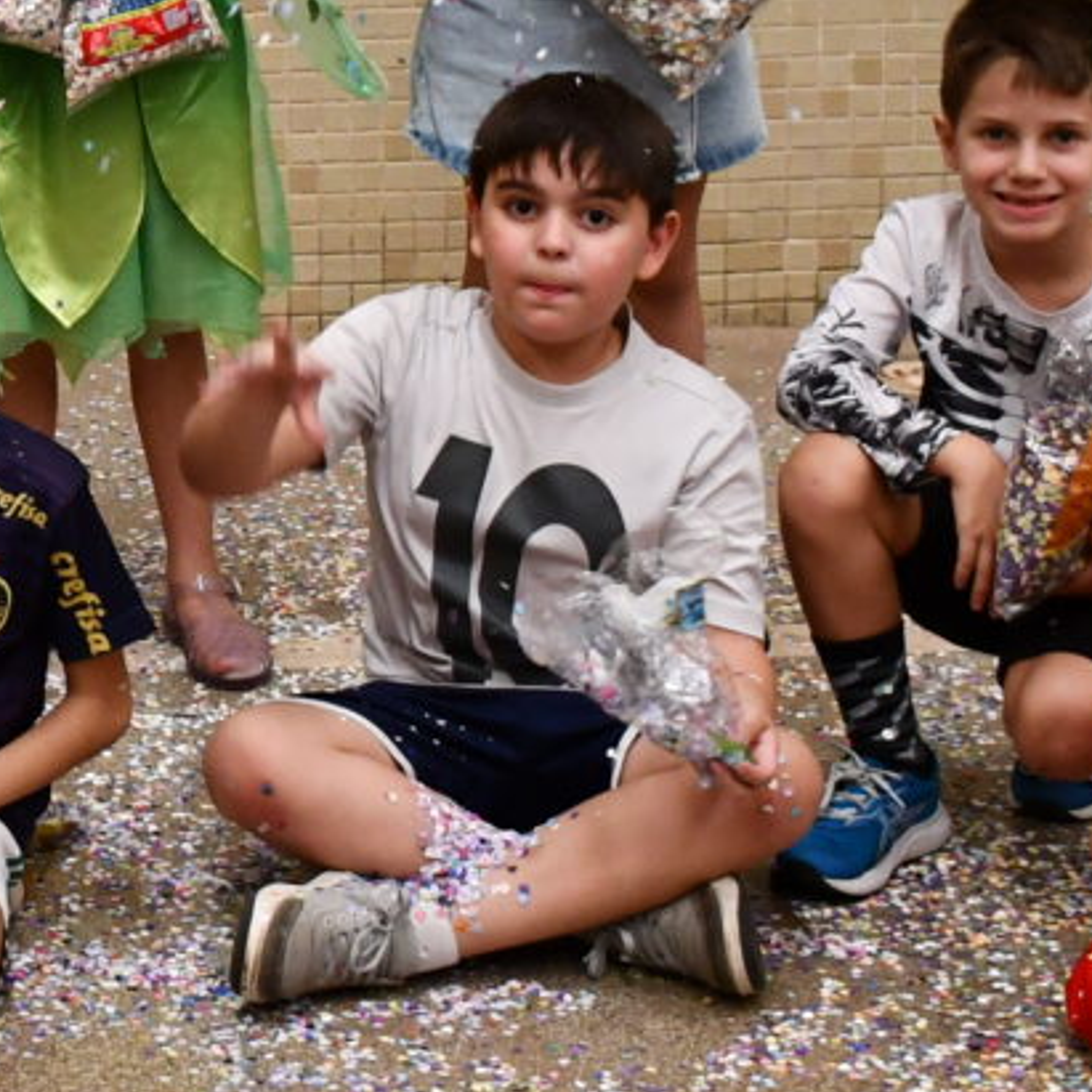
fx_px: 4247
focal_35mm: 119
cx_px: -526
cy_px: -24
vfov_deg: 14.4
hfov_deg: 13.8
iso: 1100
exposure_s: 1/125
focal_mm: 20
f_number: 3.5
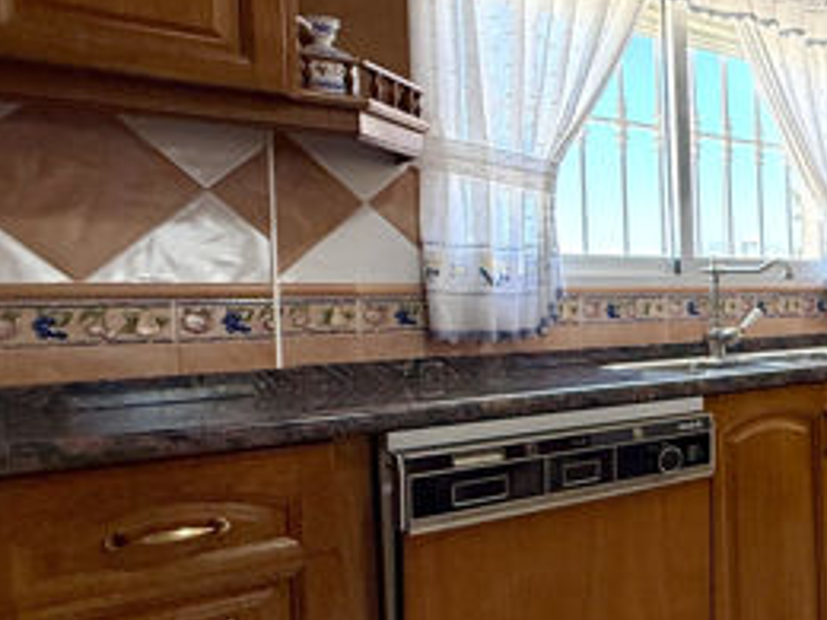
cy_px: 318
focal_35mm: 38
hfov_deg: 37.3
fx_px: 908
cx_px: 991
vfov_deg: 37.7
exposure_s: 1/100
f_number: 2.2
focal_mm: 2.22
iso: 80
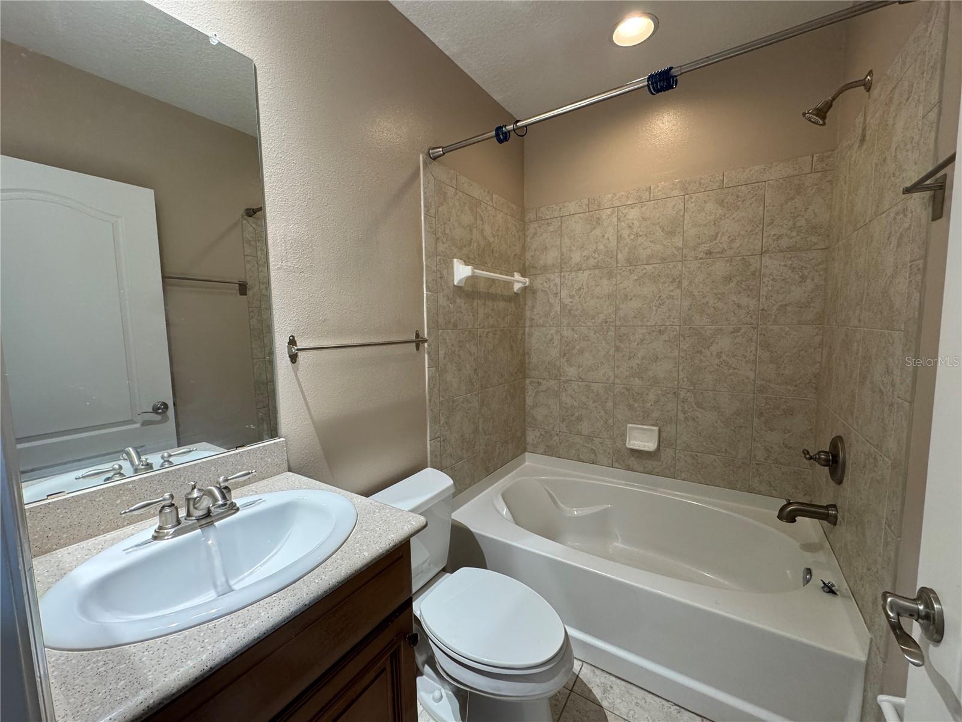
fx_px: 389
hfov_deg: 102.1
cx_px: 481
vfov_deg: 85.7
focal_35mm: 14
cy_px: 361
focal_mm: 2.22
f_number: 2.2
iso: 250
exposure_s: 1/60
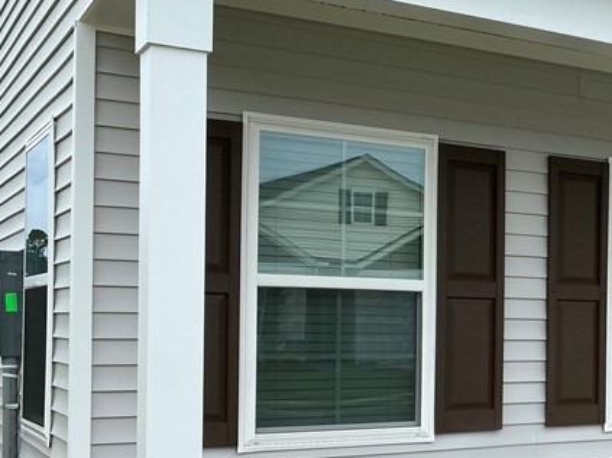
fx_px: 1114
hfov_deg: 27.8
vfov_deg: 23.1
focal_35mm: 63
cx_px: 690
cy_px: 325
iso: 32
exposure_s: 1/2463
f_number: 1.8
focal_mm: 4.25
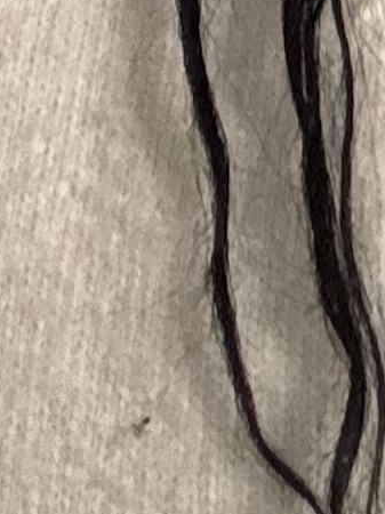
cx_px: 684
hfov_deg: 7.0
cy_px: -1223
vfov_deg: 7.8
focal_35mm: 206
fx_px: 3058
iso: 640
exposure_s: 1/30
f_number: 1.9
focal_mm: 2.69
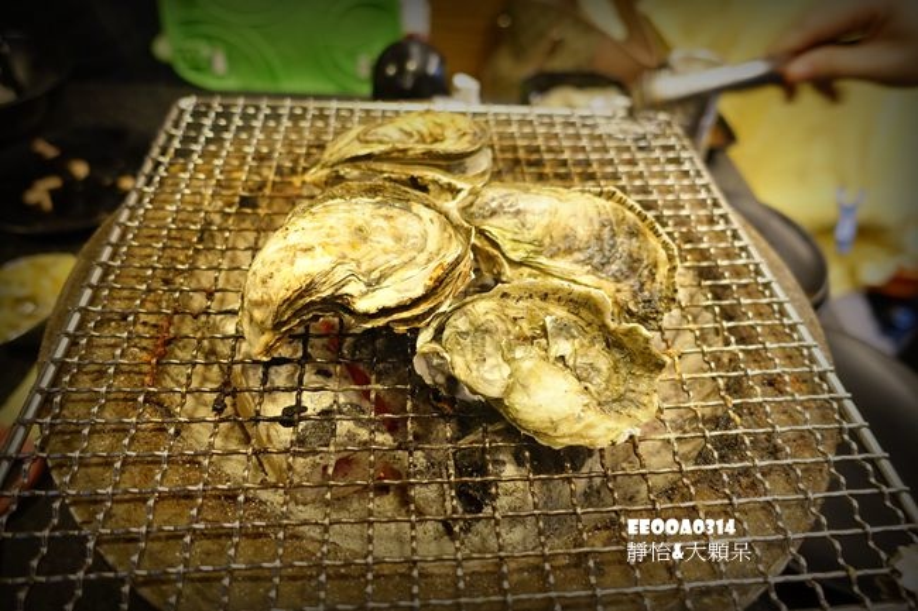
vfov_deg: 53.1
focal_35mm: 24
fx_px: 612
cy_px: 306
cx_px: 459
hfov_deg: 73.8
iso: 800
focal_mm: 8.8
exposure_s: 1/25
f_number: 1.8
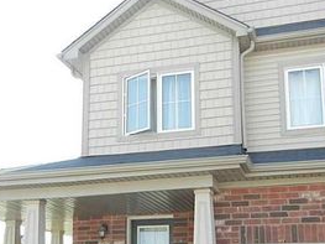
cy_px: 195
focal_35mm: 57
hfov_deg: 33.8
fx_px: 535
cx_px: 152
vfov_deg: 25.2
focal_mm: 5.4
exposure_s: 1/218
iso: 160
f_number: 3.5
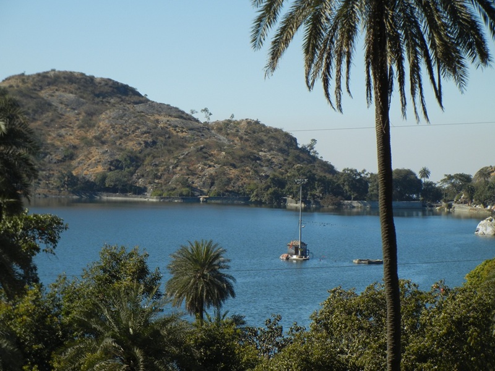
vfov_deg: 11.1
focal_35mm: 133
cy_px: 186
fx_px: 1902
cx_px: 248
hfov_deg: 14.8
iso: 160
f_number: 9.2
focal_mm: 24
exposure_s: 1/270
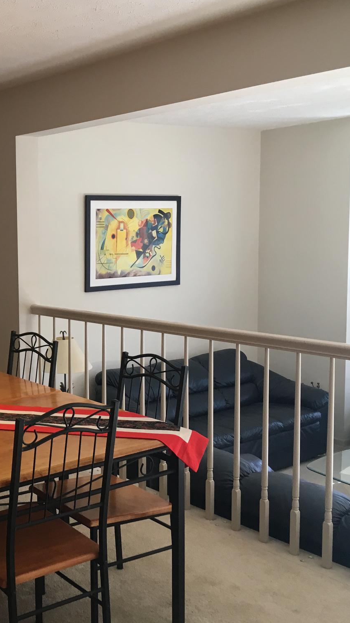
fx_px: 710
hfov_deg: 26.1
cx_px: -11
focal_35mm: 43
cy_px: 307
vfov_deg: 47.4
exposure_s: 1/30
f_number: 2.2
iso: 32
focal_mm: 4.15
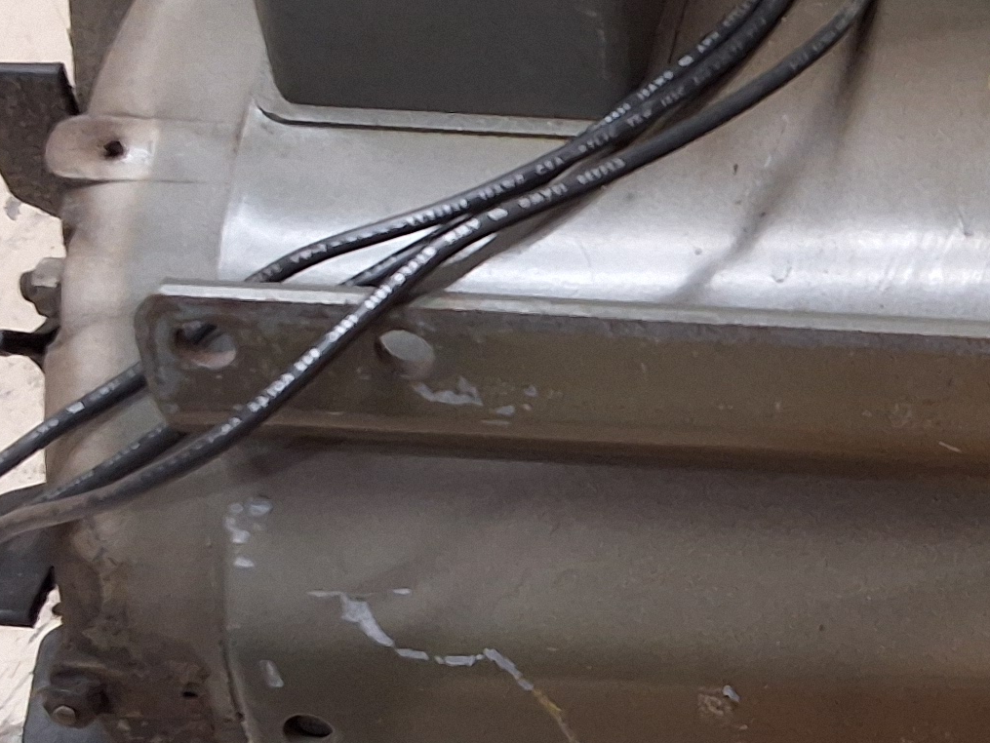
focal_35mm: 90
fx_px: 2575
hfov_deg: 20.6
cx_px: 1127
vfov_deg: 16.4
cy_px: 398
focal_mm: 2.91
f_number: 1.9
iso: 200
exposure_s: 1/30
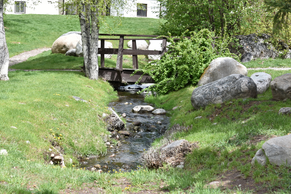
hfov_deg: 26.0
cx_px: 146
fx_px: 631
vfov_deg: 17.5
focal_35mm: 78
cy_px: 97
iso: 100
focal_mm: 78
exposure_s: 1/200
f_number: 7.1
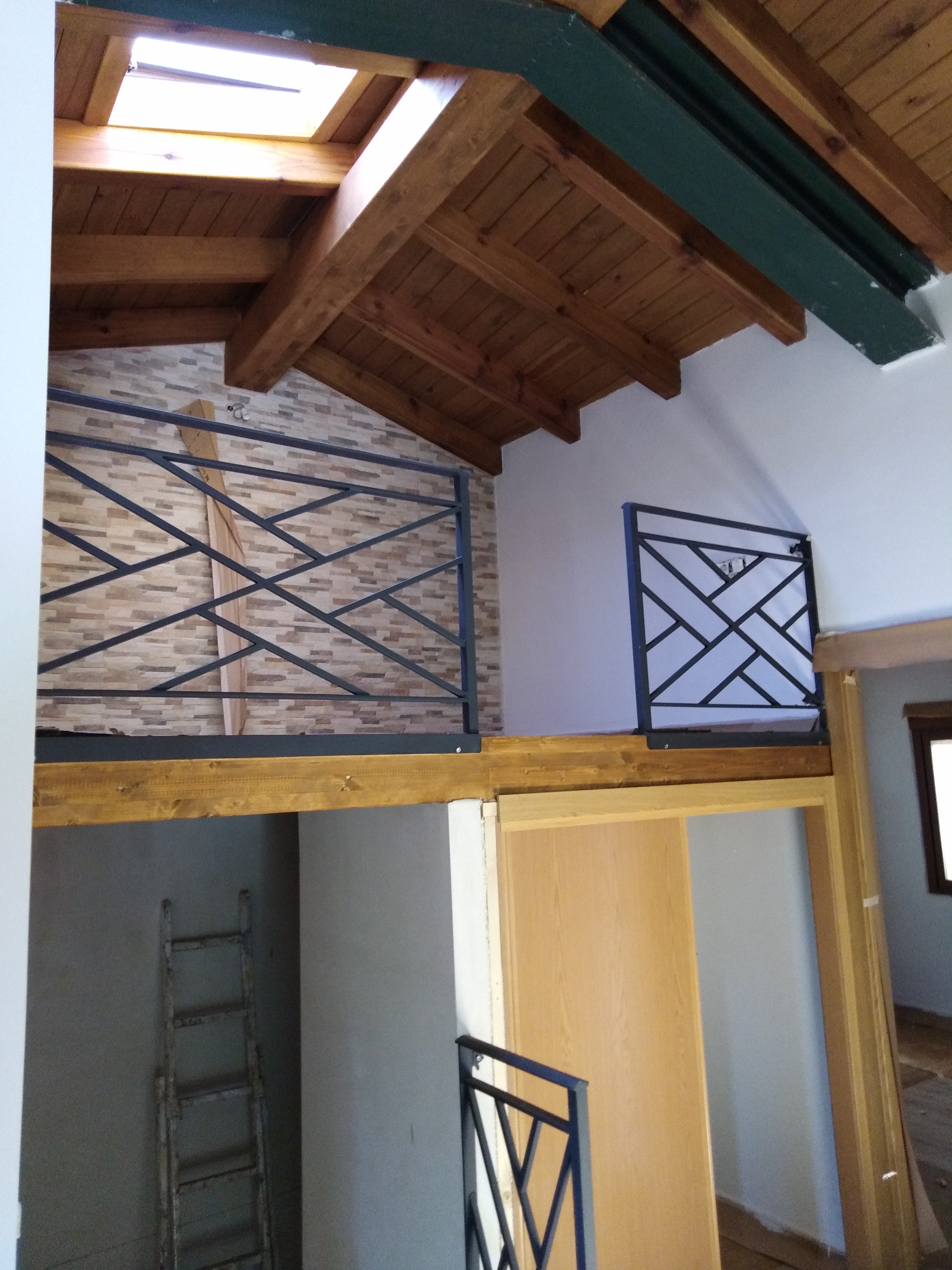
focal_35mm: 26
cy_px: 635
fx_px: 953
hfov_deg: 53.1
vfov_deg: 67.3
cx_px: 476
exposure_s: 1/30
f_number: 2.2
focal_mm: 3.46
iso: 392
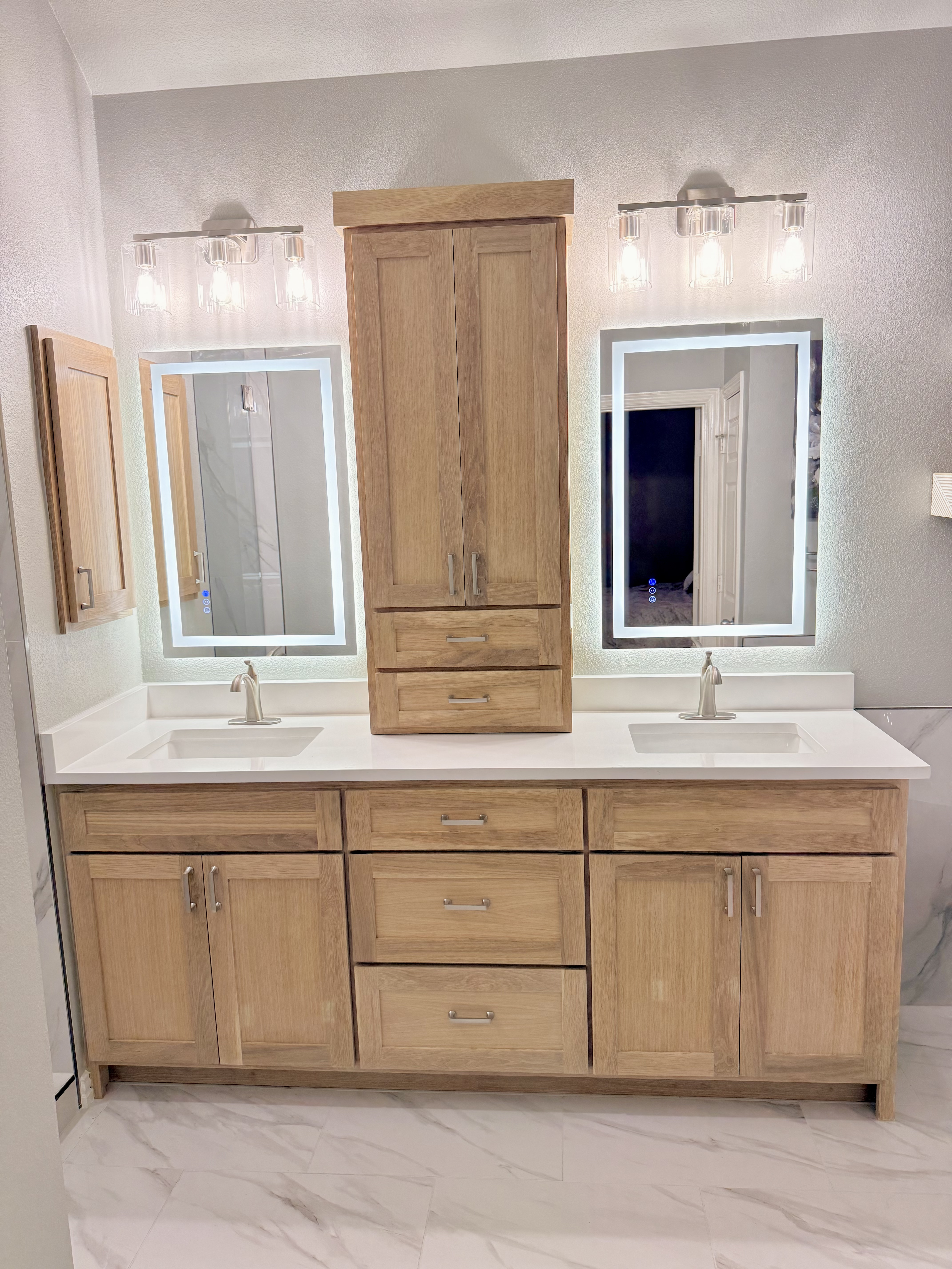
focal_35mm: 24
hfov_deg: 56.8
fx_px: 880
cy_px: 634
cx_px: 476
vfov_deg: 71.6
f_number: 1.78
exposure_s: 1/120
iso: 160
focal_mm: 6.76
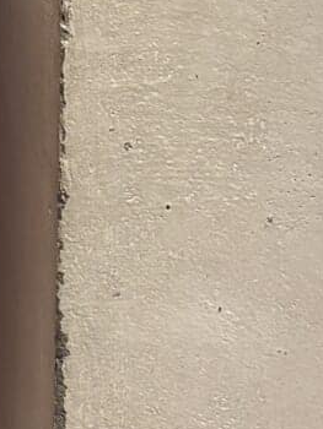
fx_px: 2361
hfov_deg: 6.9
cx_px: -687
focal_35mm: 190
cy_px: -270
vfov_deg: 10.0
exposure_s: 1/100
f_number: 1.6
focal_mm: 5.96
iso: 80
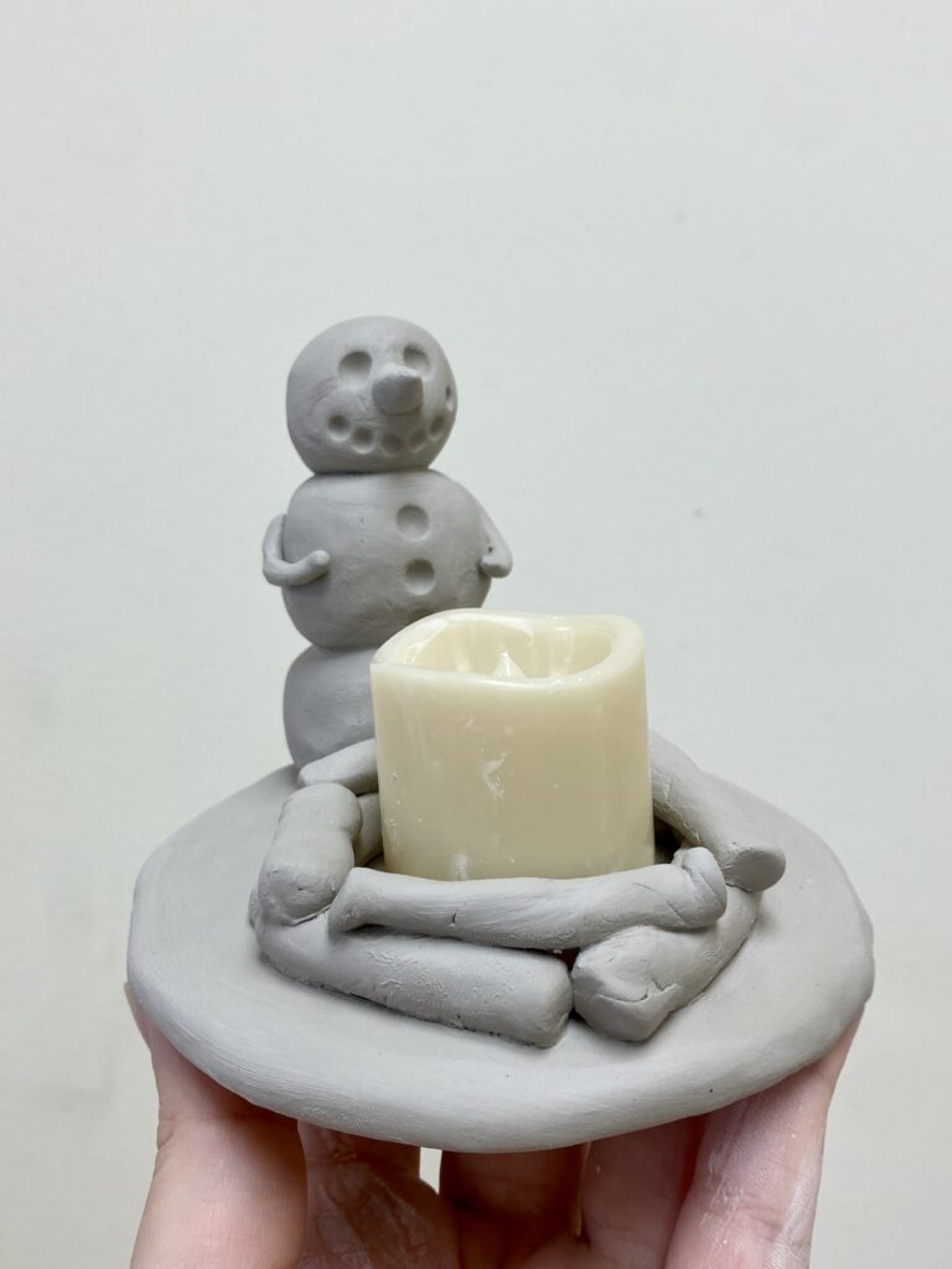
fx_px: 953
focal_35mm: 26
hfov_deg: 53.1
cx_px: 476
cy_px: 634
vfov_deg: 67.3
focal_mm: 4.25
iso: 50
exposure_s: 1/120
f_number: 1.8
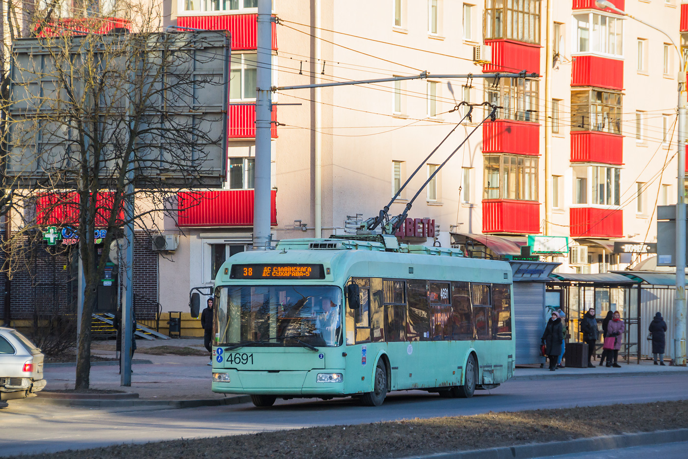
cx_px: 344
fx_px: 2637
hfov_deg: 14.9
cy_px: 230
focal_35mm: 138
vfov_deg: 9.9
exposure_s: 1/640
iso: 400
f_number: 5.6
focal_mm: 92
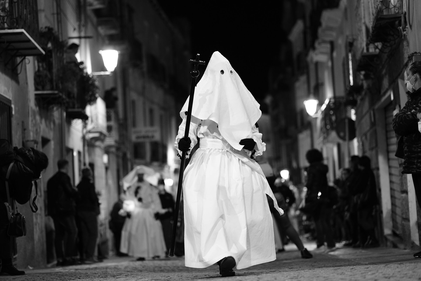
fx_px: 877
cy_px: 140
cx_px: 210
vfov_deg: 18.2
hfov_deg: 27.0
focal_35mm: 75
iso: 3200
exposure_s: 1/125
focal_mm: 75
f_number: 2
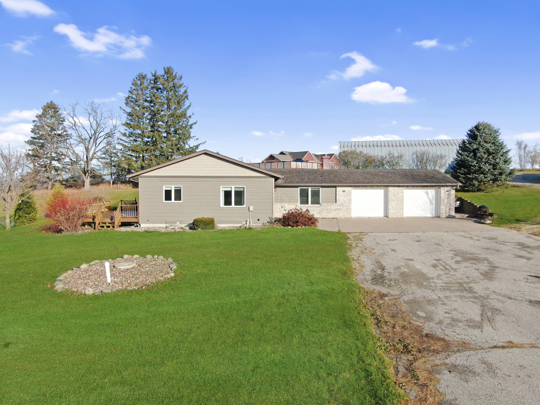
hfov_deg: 71.6
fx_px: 374
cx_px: 270
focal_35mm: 24
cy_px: 202
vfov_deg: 56.8
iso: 110
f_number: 2.8
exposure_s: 1/1250
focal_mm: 4.39
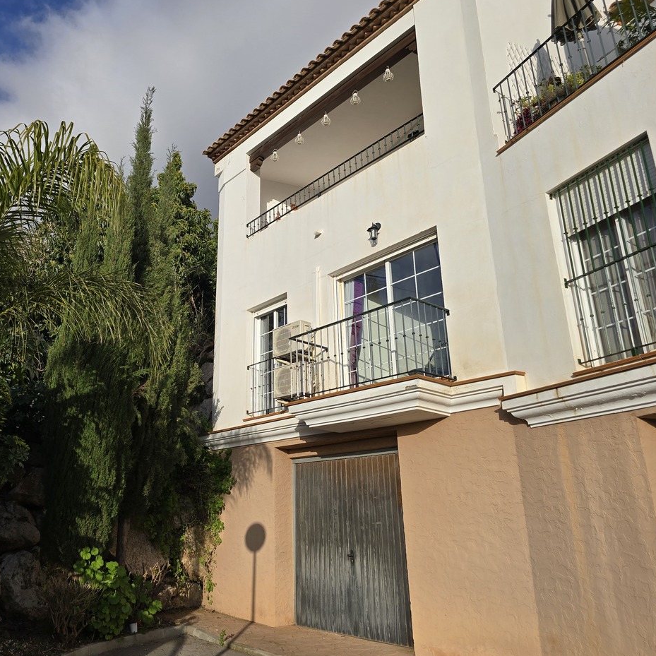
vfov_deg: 57.3
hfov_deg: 56.2
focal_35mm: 28
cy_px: 320
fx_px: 600
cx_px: 223
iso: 12
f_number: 1.7
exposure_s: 1/1044
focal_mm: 6.3
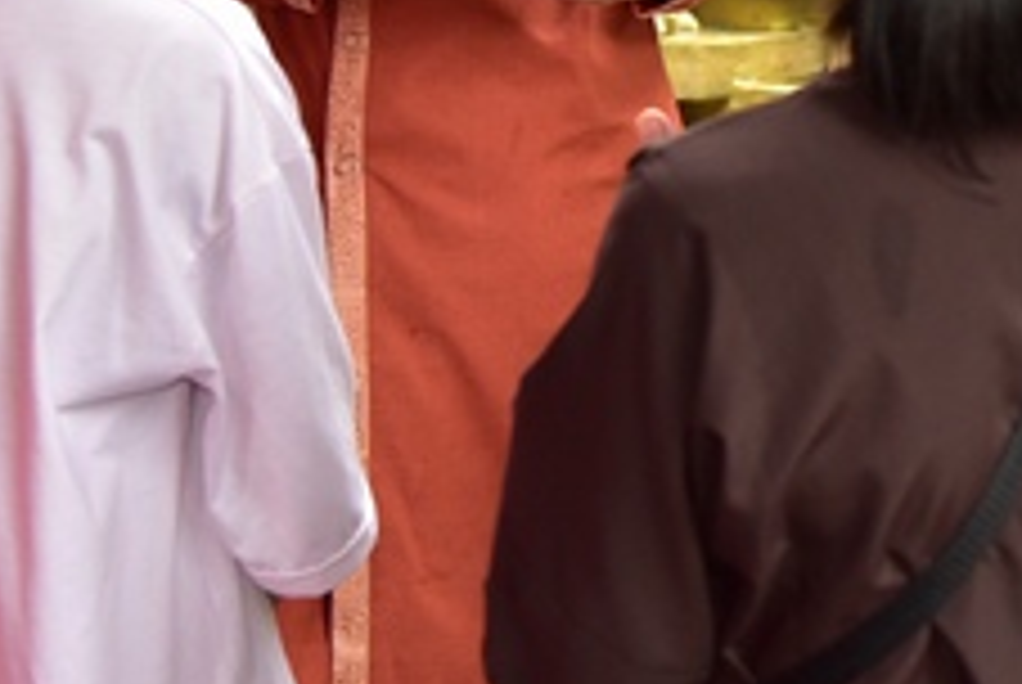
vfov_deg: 13.4
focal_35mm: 100
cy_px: -119
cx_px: 779
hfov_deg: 20.2
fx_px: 2843
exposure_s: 1/40
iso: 500
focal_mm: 35
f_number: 4
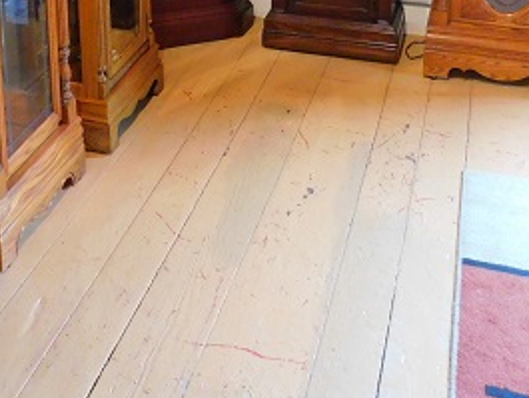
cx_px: 74
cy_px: -101
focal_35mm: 60
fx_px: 917
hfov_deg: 31.0
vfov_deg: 22.2
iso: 400
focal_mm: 4
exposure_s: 1/8
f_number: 3
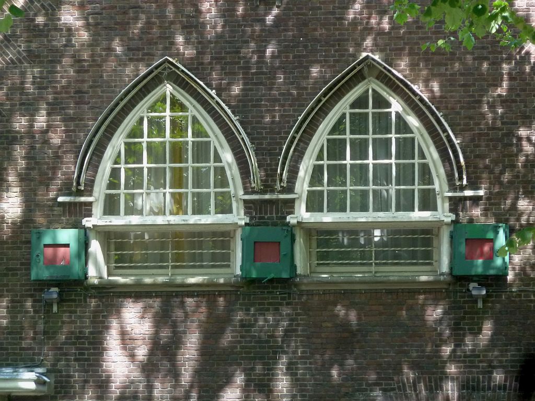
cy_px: 200
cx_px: 268
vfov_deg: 6.6
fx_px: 3477
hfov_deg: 8.8
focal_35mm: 225
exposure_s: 1/80
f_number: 4.6
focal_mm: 37
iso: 320
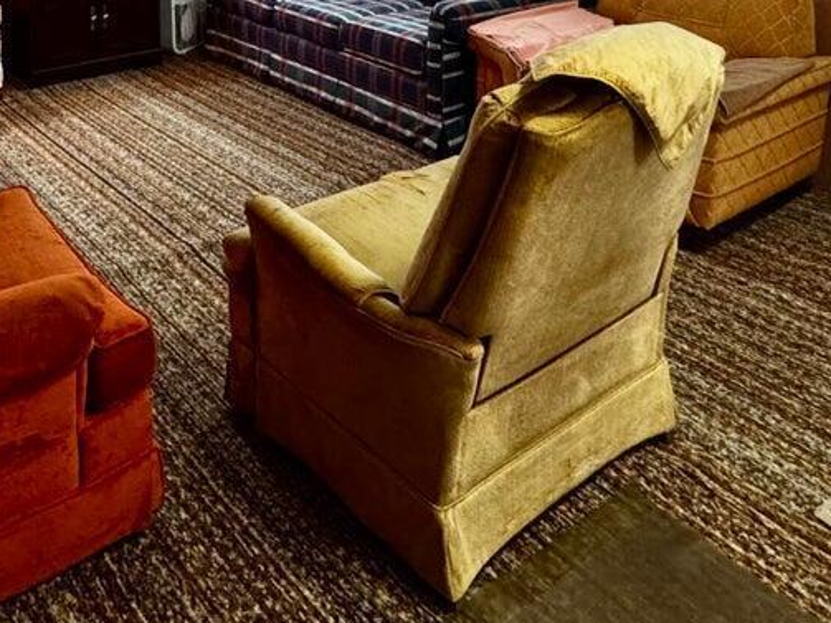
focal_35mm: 38
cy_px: -132
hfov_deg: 49.0
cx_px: 399
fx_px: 912
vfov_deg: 31.4
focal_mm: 2.22
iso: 320
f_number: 2.2
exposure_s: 1/60
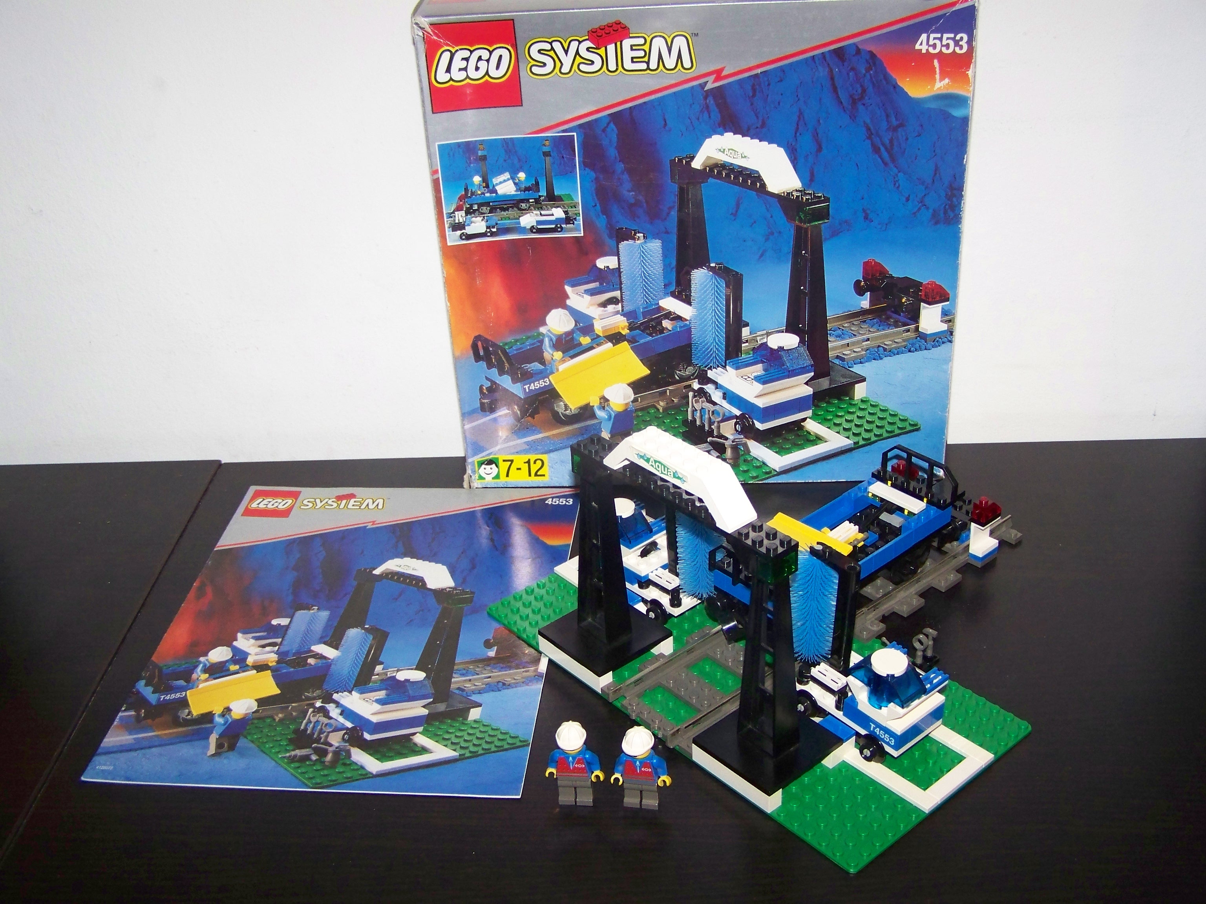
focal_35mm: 38
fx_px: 1324
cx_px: 603
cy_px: 452
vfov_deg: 37.7
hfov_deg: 49.0
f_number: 2.8
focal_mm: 6.3
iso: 200
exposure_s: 1/30
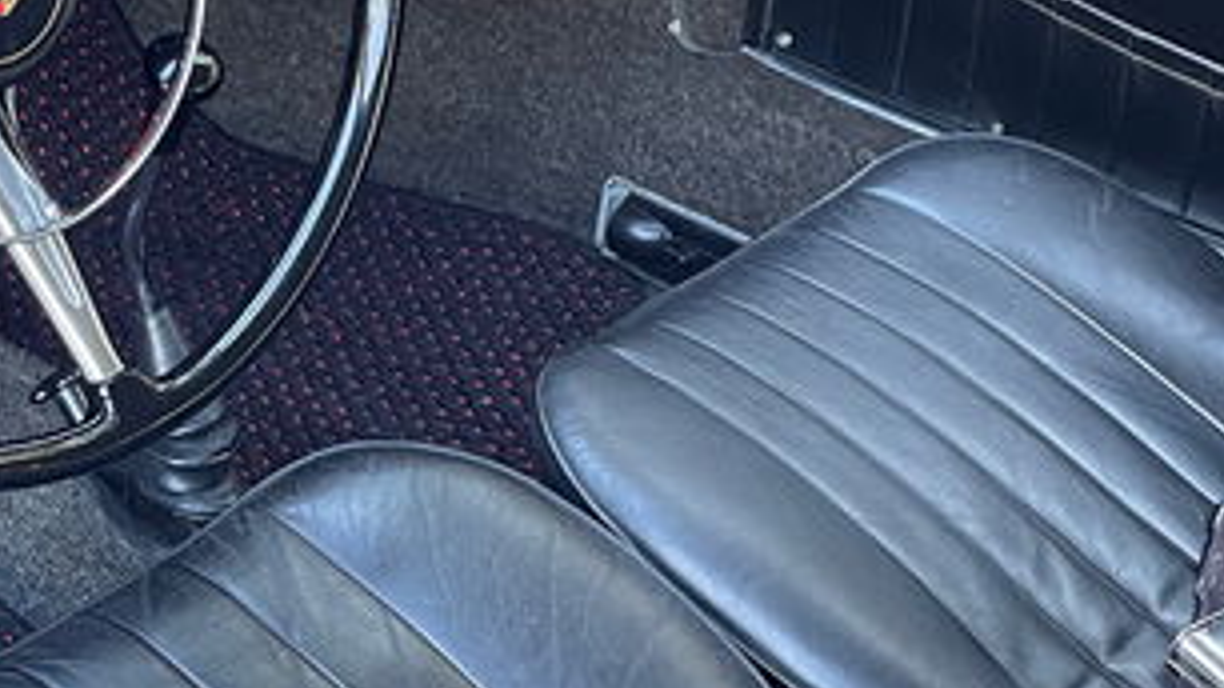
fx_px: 2304
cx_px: 204
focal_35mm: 71
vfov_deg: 17.0
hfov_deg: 28.9
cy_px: 344
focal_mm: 4.2
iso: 200
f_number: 1.6
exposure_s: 1/60
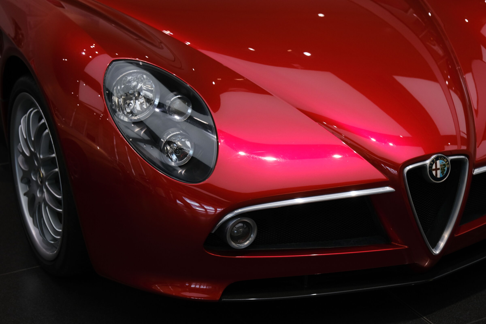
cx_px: 243
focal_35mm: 71
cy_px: 162
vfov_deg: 19.2
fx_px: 958
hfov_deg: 28.5
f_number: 4.5
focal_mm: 47
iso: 800
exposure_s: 1/125
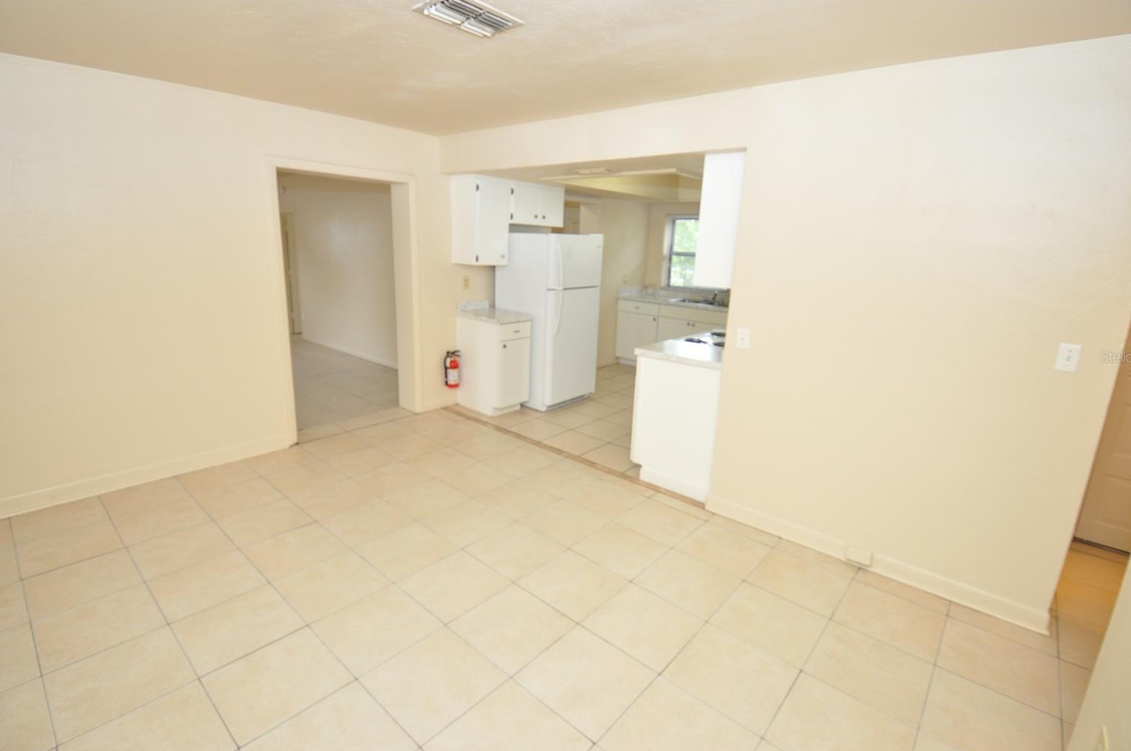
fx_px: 502
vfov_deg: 73.5
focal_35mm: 16
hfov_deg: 96.8
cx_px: 565
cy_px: 357
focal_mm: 10
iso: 800
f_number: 4
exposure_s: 1/60
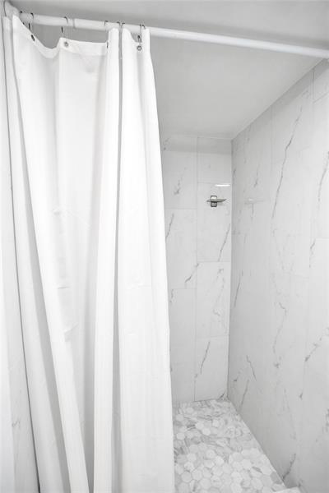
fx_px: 219
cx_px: 164
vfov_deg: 96.7
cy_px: 246
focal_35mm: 16
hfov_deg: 73.7
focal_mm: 16
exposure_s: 1/125
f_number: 5.6
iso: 1600
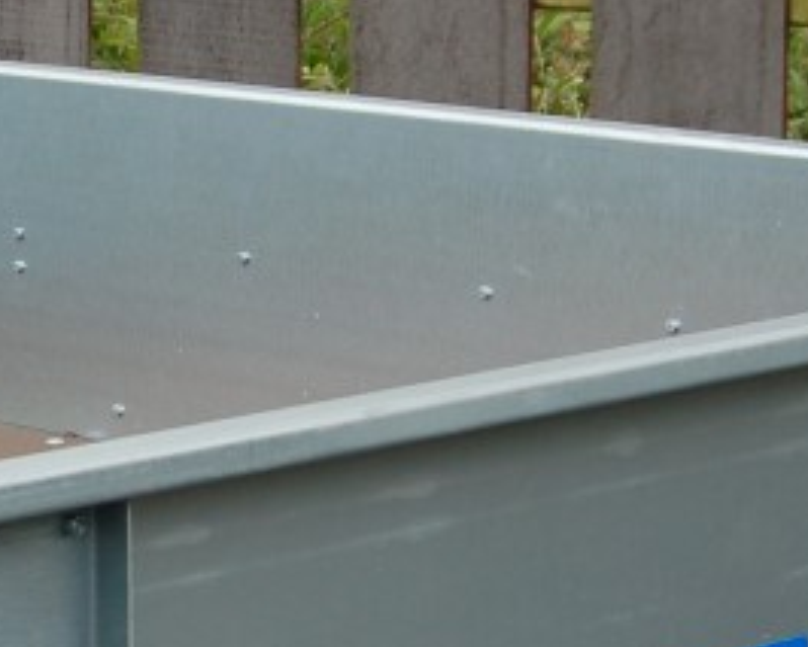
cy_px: 425
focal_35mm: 183
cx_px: -211
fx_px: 4378
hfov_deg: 10.3
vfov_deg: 8.4
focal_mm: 30
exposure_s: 1/160
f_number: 6.3
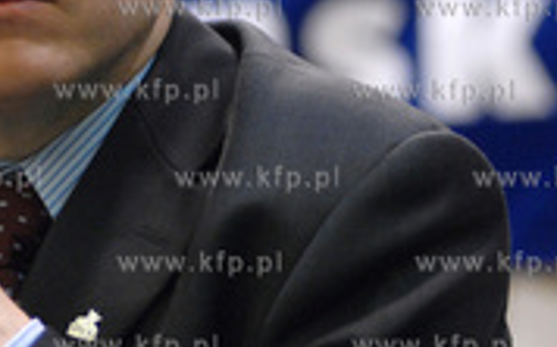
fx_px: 5841
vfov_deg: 3.4
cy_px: -34
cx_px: 69
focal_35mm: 385
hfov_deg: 5.5
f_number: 2.8
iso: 1000
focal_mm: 112
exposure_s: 1/100
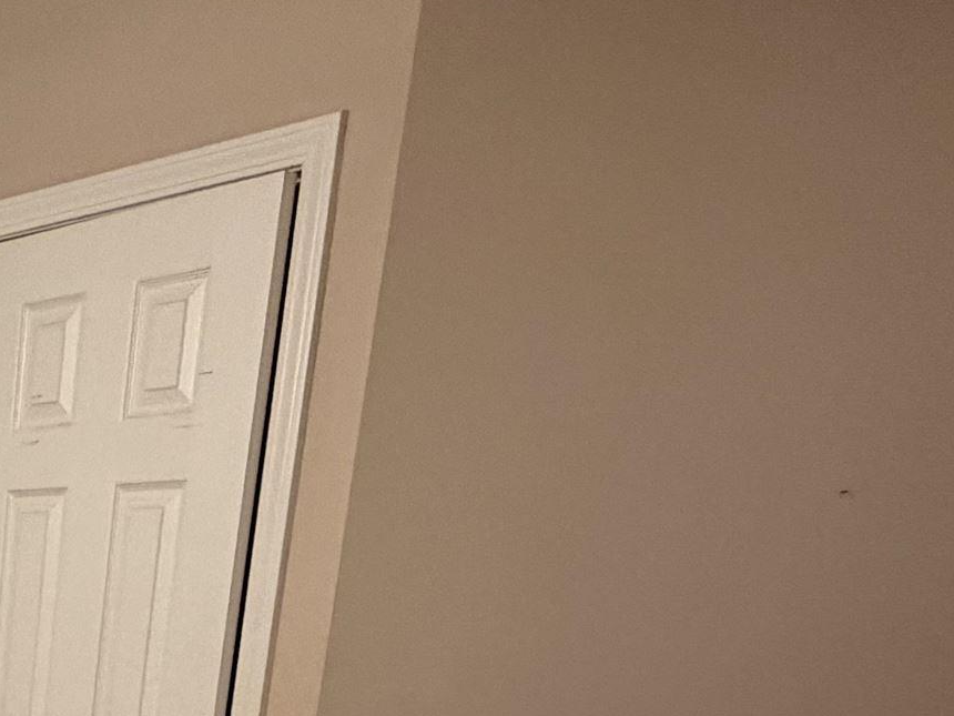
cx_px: -323
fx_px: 1378
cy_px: 1021
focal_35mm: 50
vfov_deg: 24.0
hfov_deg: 29.6
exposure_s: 1/60
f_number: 2.2
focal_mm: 2.22
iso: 500
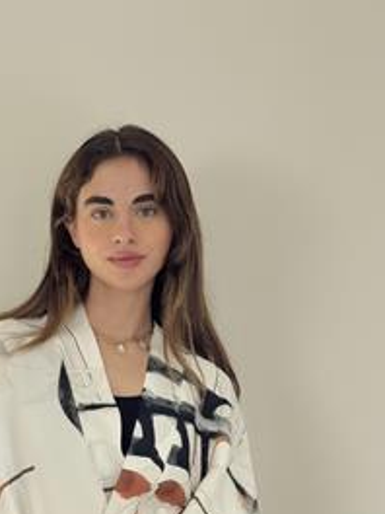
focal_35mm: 97
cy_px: 468
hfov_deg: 15.2
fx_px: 1438
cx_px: 138
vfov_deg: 19.8
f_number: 1.78
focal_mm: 6.76
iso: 100
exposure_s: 1/60
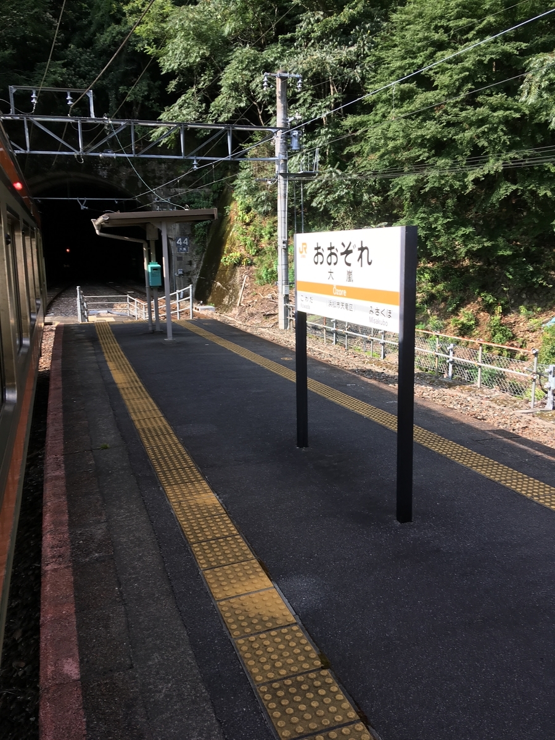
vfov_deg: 61.7
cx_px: 278
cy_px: 370
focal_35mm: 29
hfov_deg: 48.2
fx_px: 620
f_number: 2.2
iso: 25
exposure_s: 1/279
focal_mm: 4.15
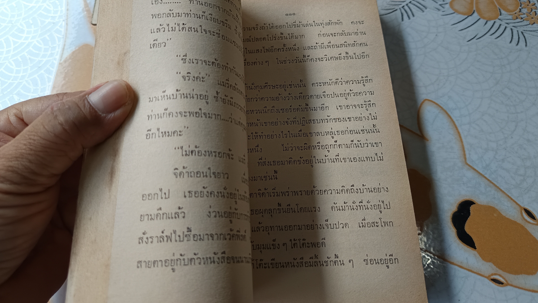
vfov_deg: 42.6
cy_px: 114
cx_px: 274
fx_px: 385
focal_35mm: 27
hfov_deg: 69.9
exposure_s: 1/50
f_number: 1.7
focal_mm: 5.31
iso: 145
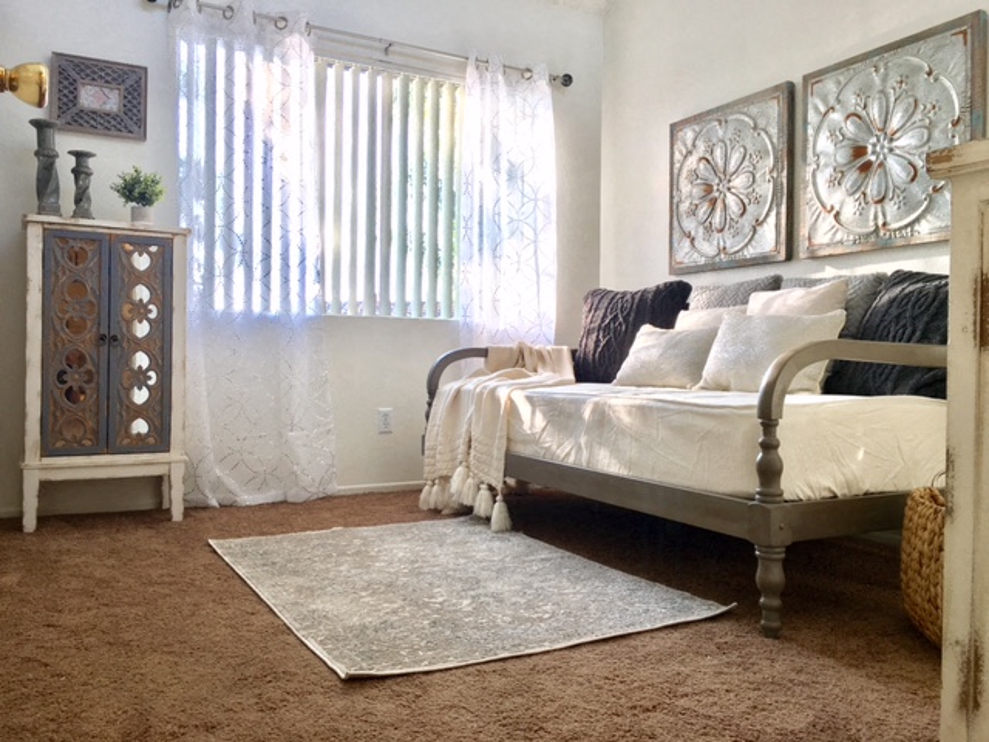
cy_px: 371
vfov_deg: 48.2
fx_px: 829
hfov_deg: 61.7
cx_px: 494
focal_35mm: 29
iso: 25
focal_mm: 4.15
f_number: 2.2
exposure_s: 1/60
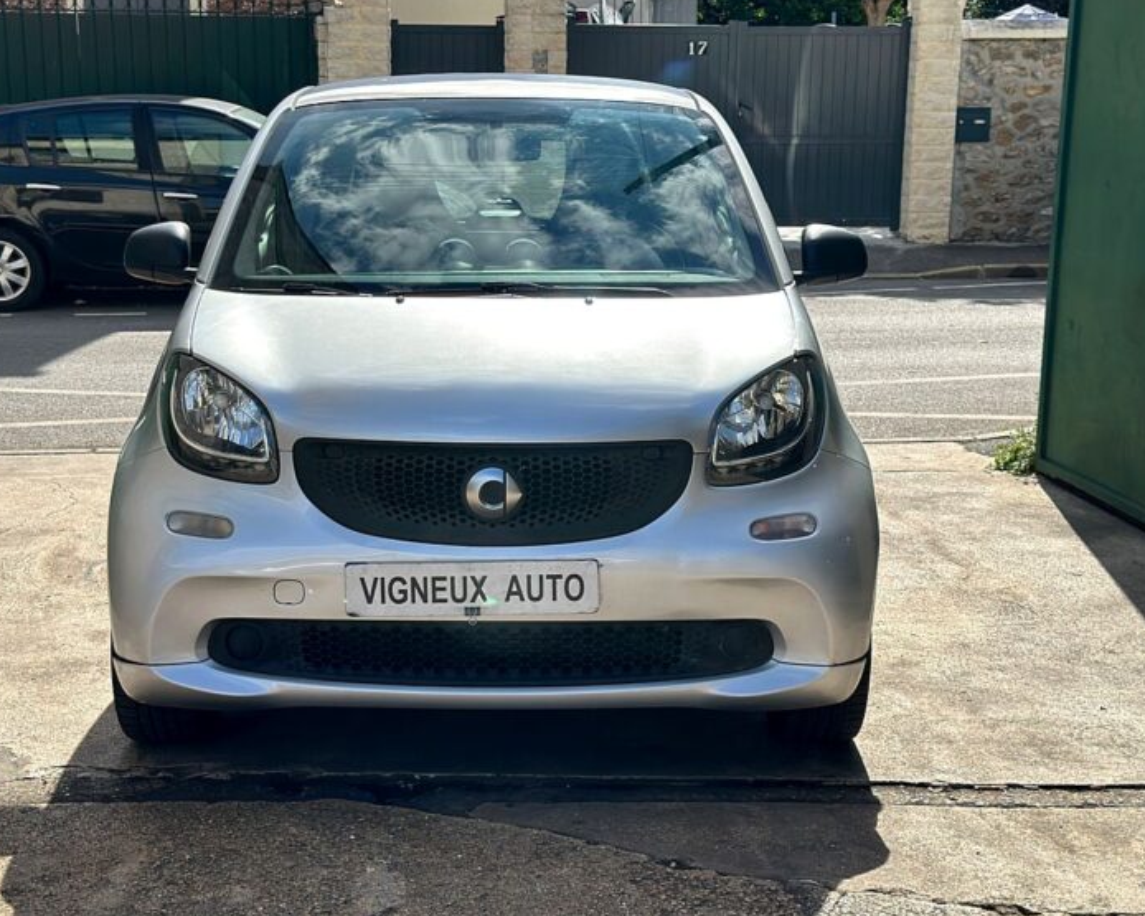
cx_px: 531
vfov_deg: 28.1
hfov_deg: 34.7
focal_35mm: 54
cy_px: 437
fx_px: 1830
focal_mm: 6.86
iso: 64
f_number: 1.78
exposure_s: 1/3472
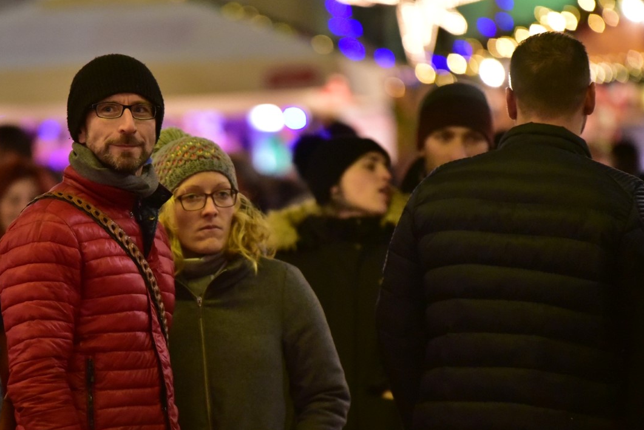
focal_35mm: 305
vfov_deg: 4.5
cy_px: 278
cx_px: 186
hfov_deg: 6.7
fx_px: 5457
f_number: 3.2
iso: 6400
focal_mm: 200
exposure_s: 1/100
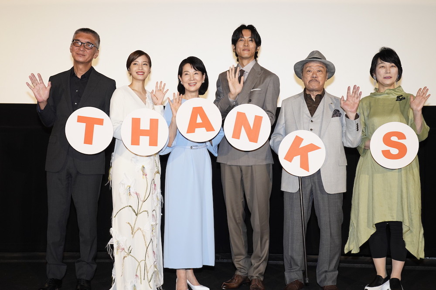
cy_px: 145
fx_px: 520
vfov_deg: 31.1
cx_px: 218
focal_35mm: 43
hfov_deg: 45.5
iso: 1600
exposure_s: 1/250
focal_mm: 43
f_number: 5
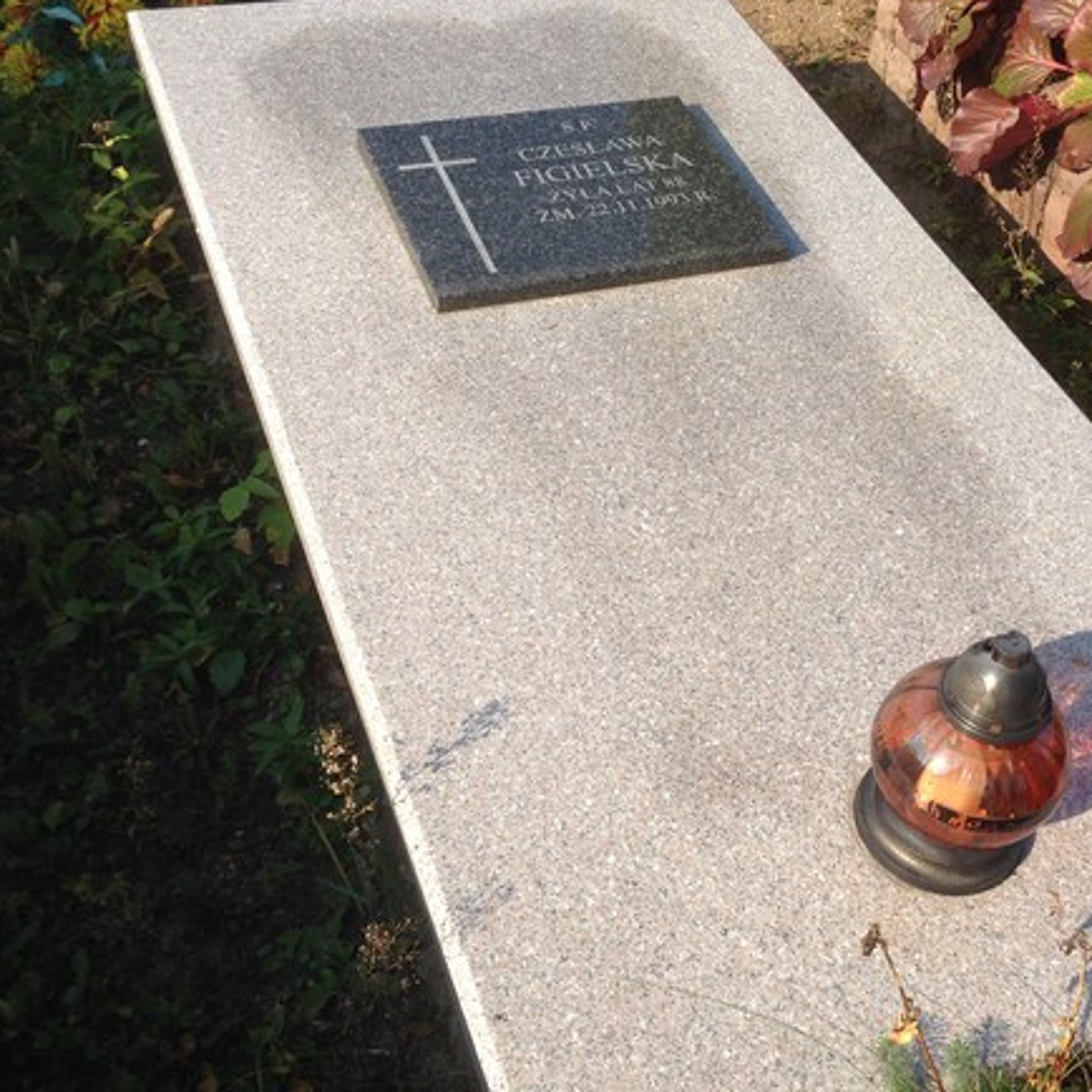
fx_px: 1535
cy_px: 569
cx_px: 667
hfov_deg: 39.0
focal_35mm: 43
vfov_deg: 39.2
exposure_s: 1/1106
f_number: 2.4
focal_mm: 4.12
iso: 50
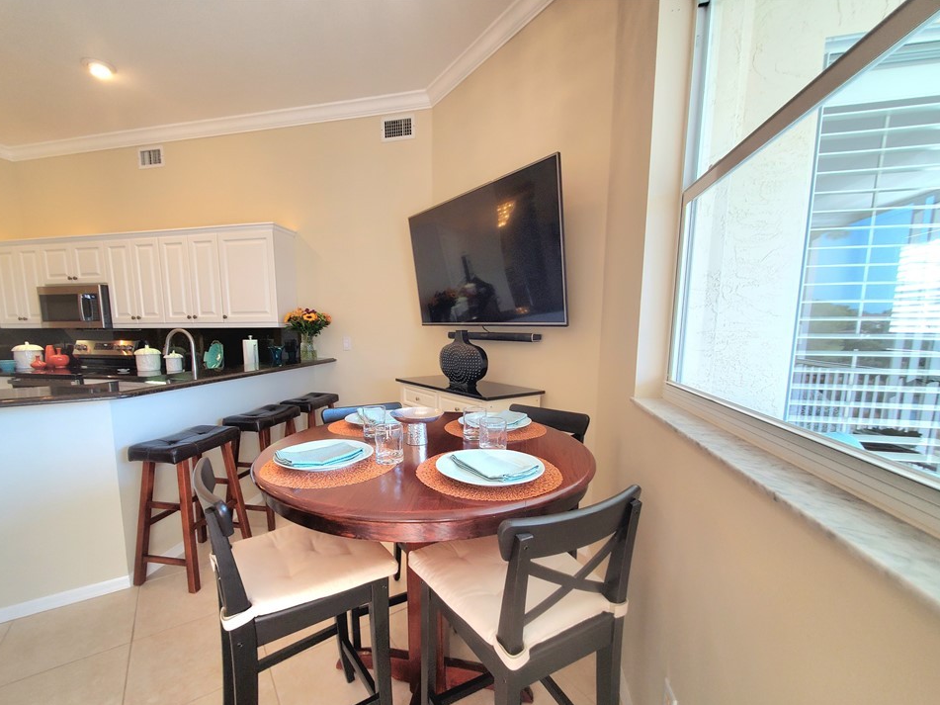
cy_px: 376
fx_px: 380
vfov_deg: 85.5
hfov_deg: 102.0
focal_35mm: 14
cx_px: 451
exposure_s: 1/60.2
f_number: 2.2
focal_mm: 1.8
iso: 80
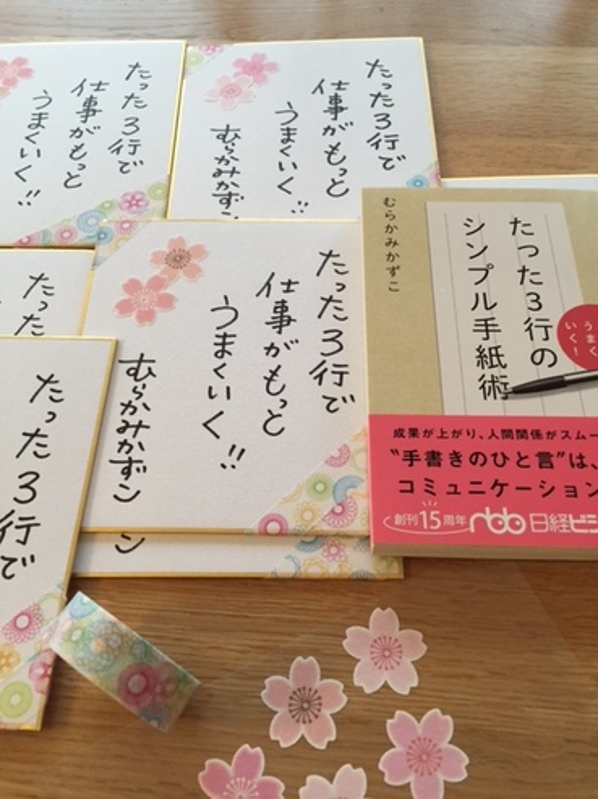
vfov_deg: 61.7
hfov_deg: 48.2
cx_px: 299
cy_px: 400
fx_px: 669
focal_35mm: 29
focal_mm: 4.15
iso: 160
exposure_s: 1/33
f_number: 2.2
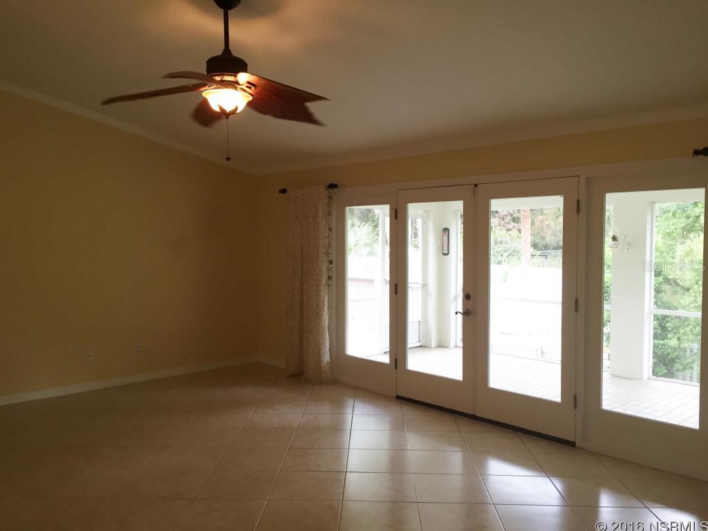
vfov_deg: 48.2
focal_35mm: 29
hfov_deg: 61.7
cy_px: 266
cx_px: 354
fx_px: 593
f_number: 2.2
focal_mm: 4.15
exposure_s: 1/30
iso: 64
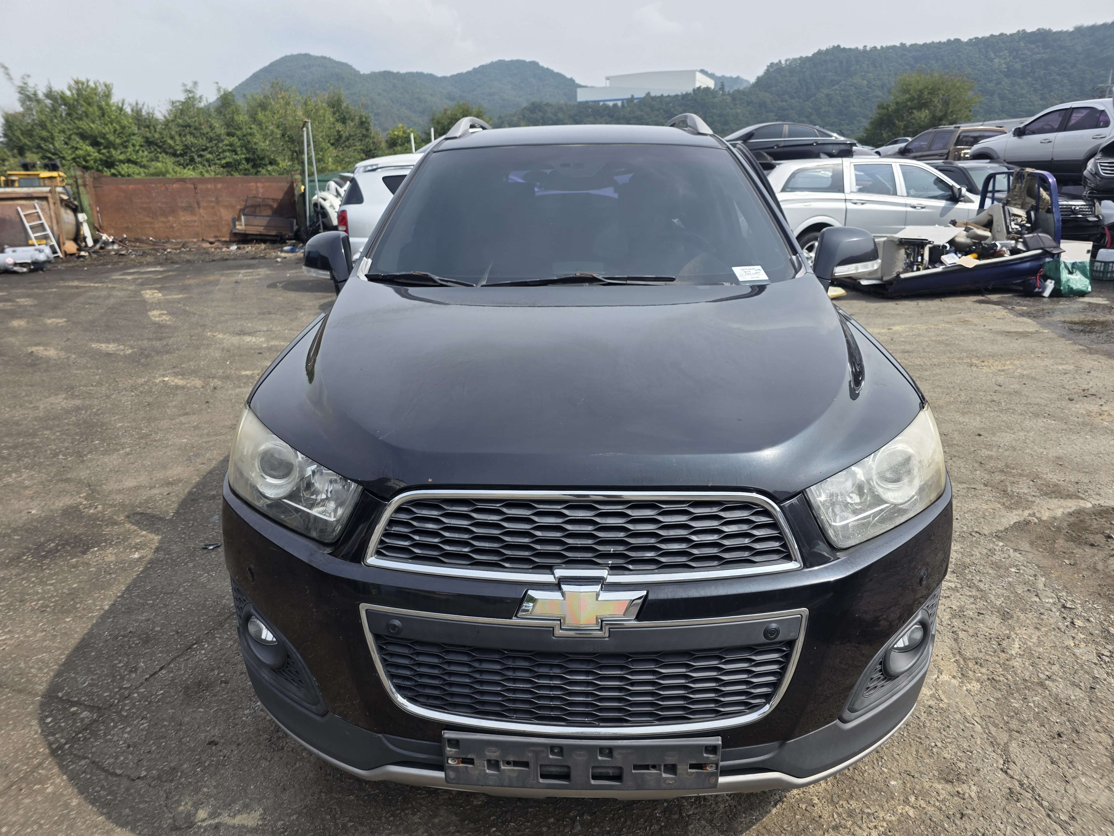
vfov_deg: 58.9
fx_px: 740
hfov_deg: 73.9
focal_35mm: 23
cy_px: 418
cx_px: 557
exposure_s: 1/3972
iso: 80
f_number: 1.7
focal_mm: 6.3
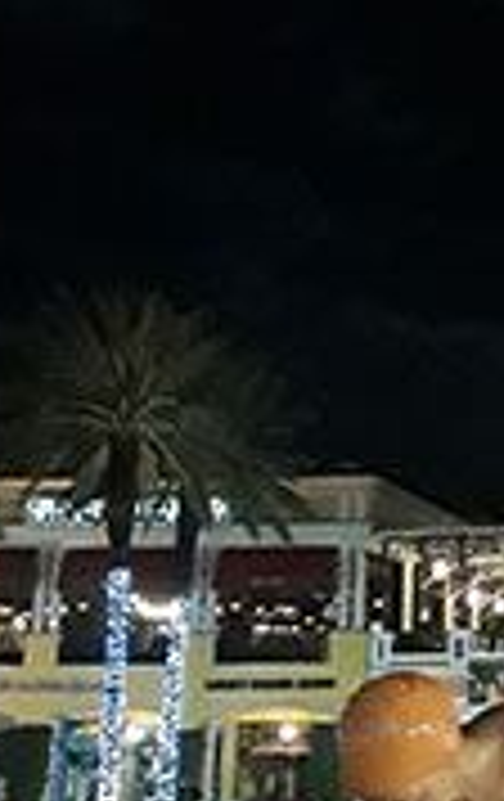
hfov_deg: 19.7
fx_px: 1378
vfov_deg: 32.4
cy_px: 443
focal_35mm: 63
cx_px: 572
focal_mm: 2.9
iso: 800
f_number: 1.9
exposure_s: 1/15
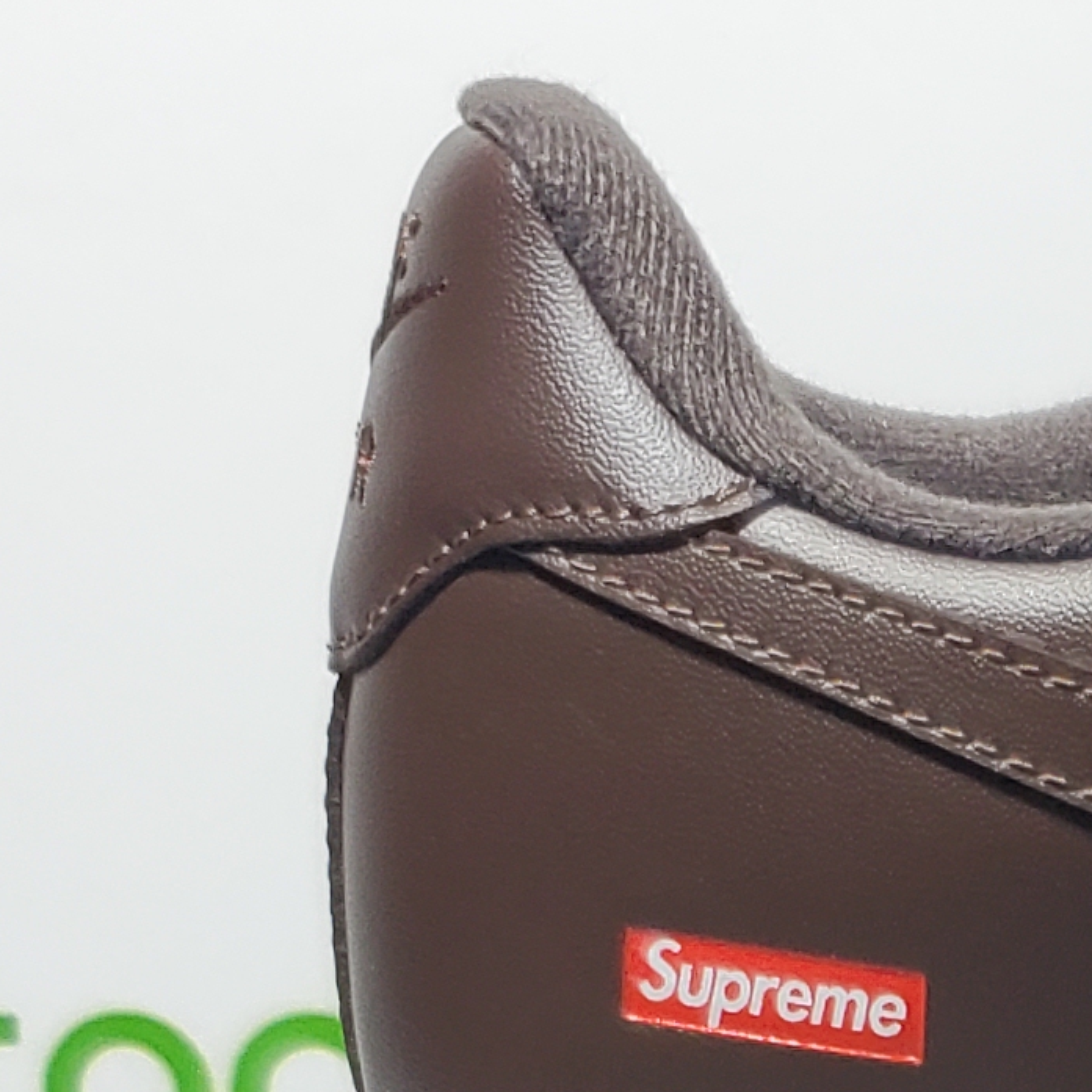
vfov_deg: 12.2
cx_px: 1929
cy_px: 1896
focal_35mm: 133
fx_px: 4747
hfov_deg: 12.1
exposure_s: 1/310
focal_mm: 4.3
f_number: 1.5
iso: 50
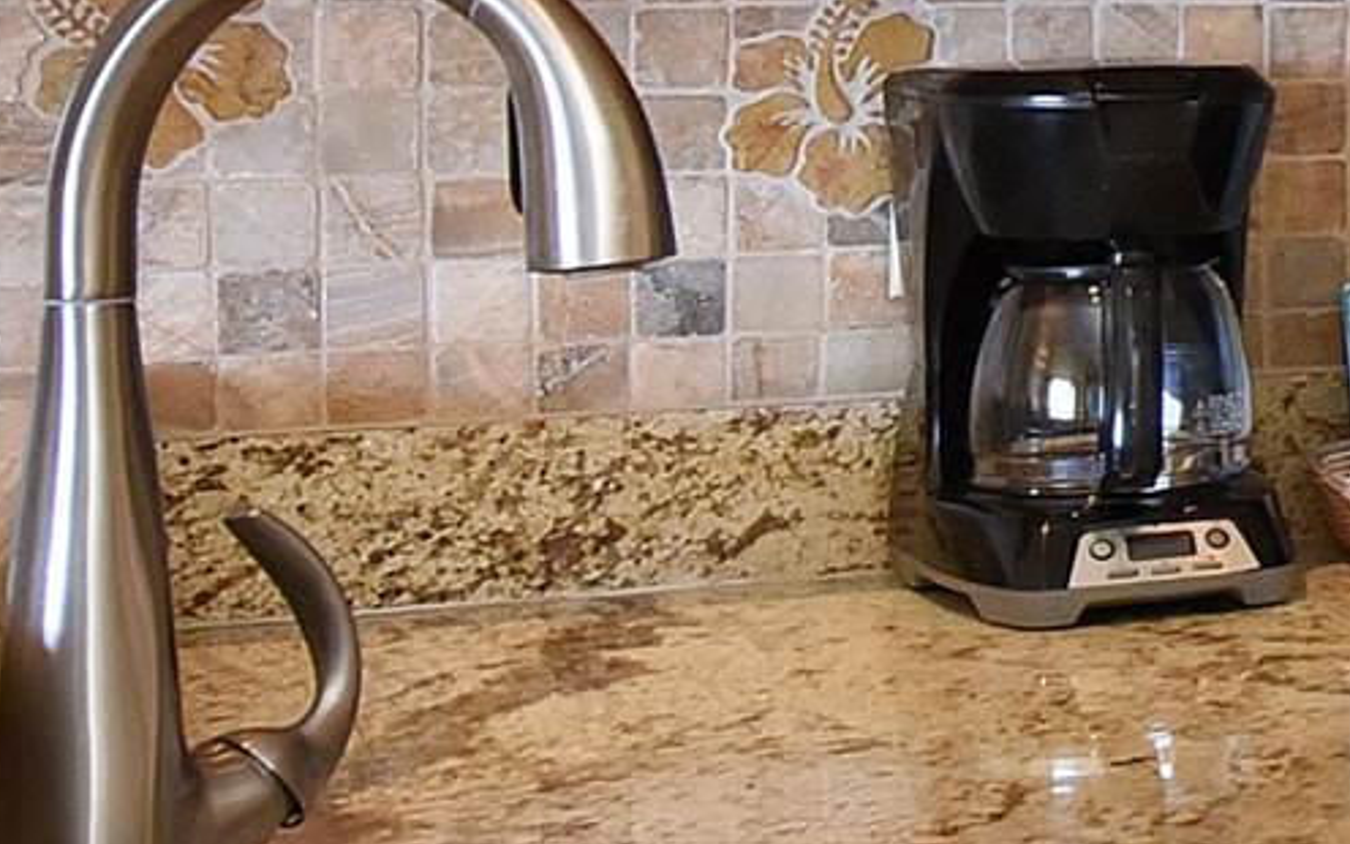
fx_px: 3716
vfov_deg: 12.8
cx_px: 3048
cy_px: -46
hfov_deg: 14.8
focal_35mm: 101
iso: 800
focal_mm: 16
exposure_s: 1/100
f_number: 5
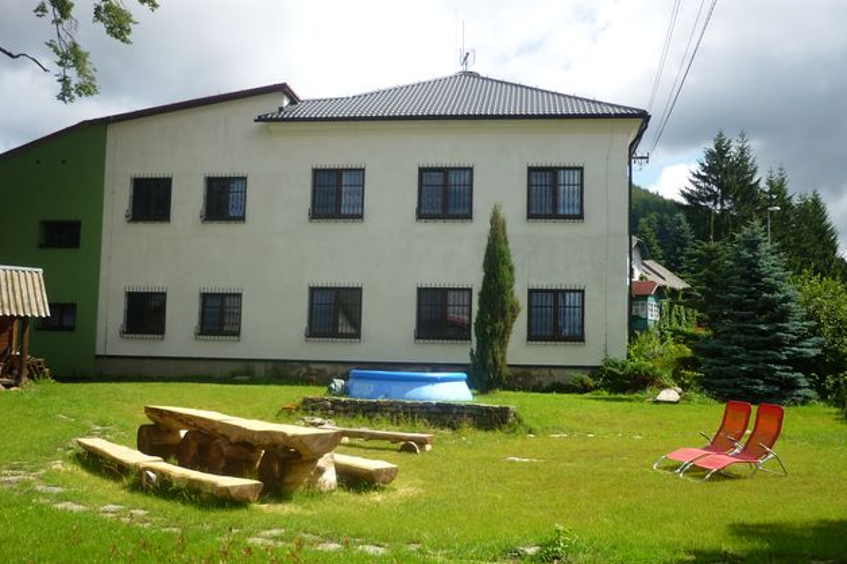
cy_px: 321
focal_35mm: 35
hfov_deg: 54.5
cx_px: 425
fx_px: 823
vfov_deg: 37.7
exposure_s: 1/800
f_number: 2.8
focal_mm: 5.5
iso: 80
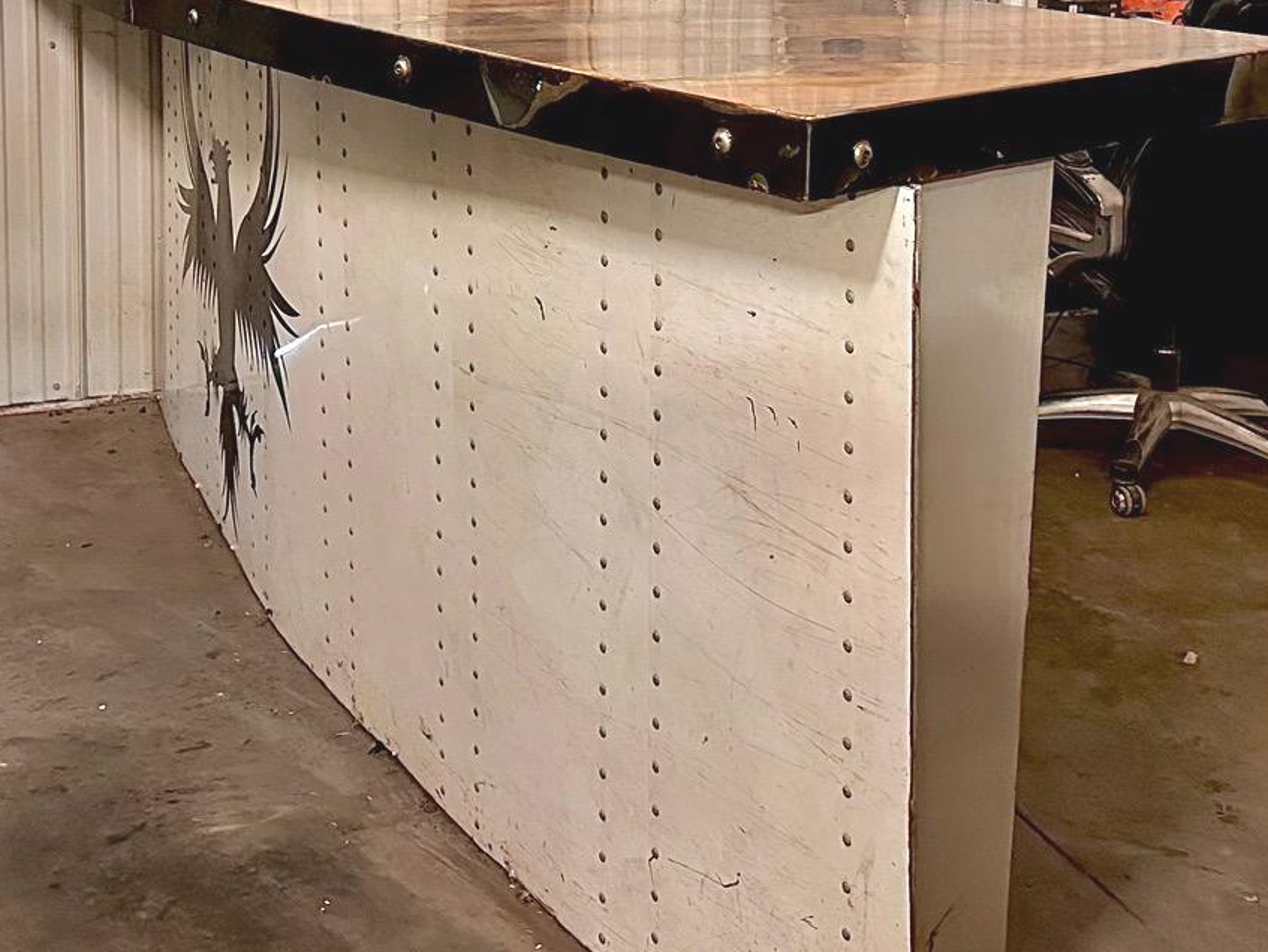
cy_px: 69
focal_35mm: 58
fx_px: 2125
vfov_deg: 24.4
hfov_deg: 33.2
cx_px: 578
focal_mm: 6.86
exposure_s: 1/40
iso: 640
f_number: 1.78
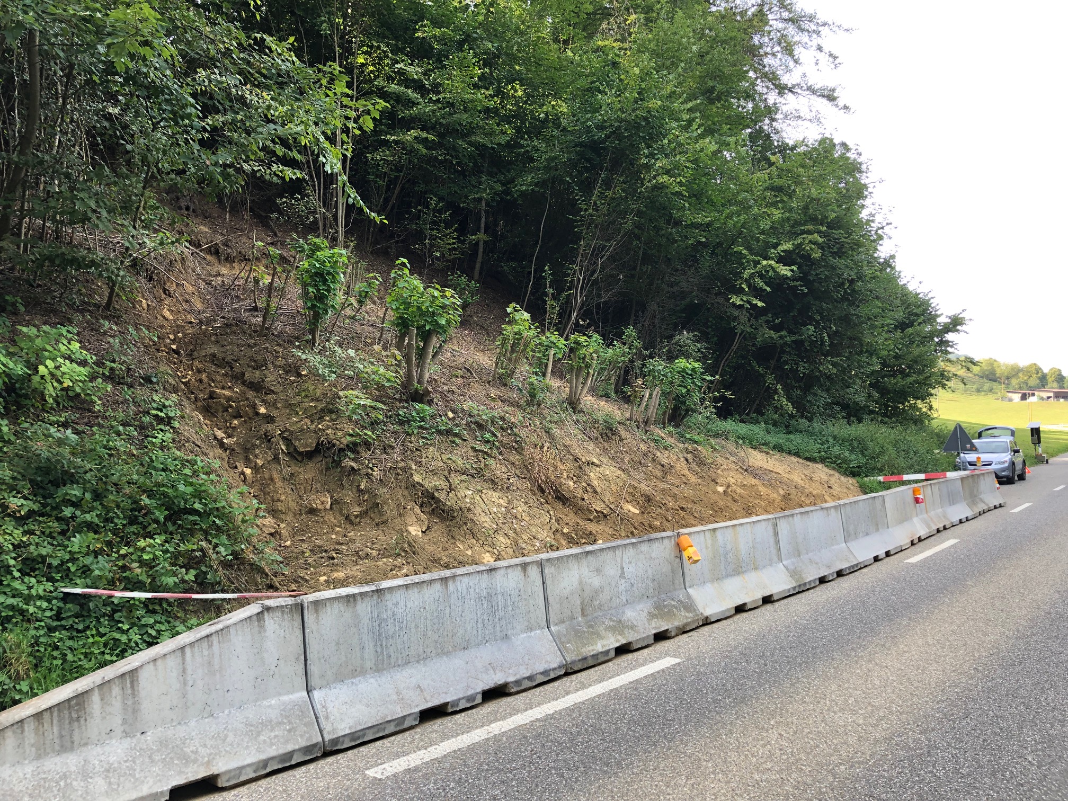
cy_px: 400
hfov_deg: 63.4
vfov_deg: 49.7
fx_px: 864
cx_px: 534
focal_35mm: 28
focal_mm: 3.99
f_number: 1.8
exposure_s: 1/120
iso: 32
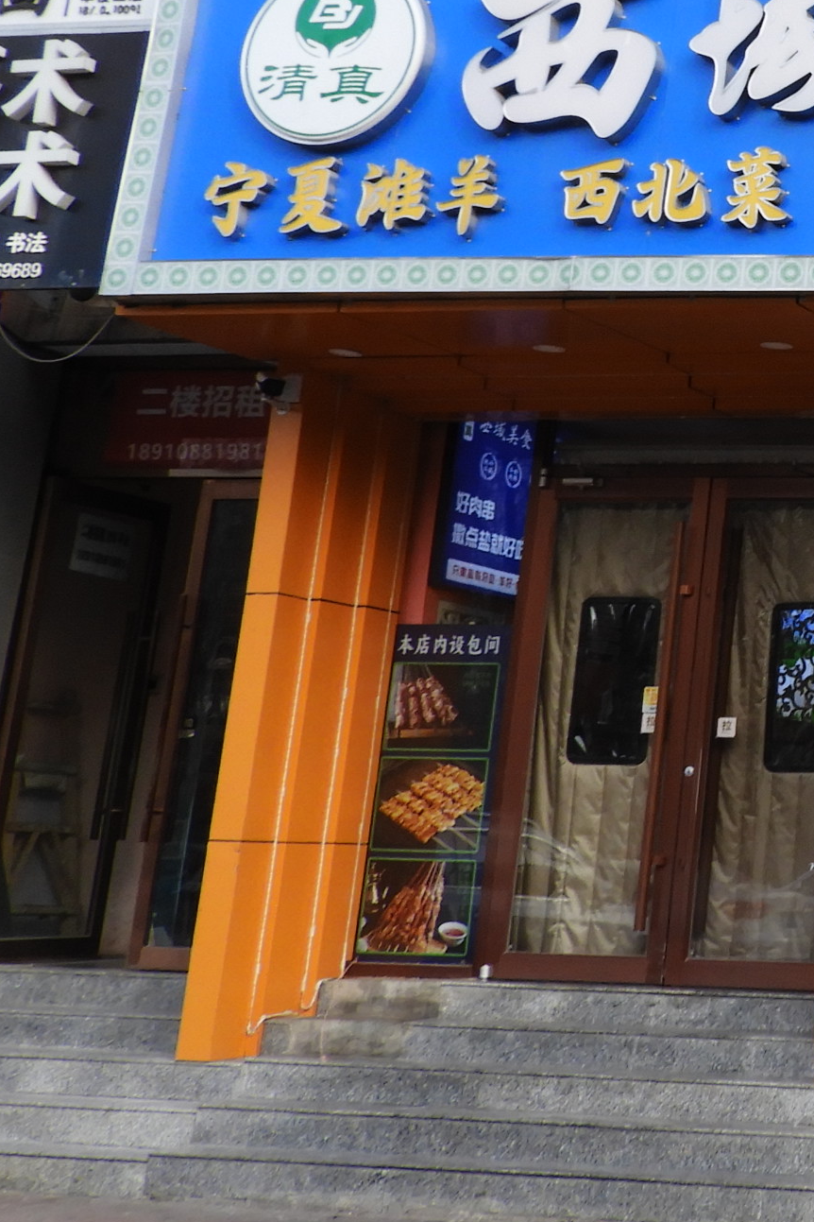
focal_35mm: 63
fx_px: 2137
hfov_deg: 18.2
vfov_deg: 31.4
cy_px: 313
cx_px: 1349
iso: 100
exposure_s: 1/250
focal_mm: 4.3
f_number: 3.3
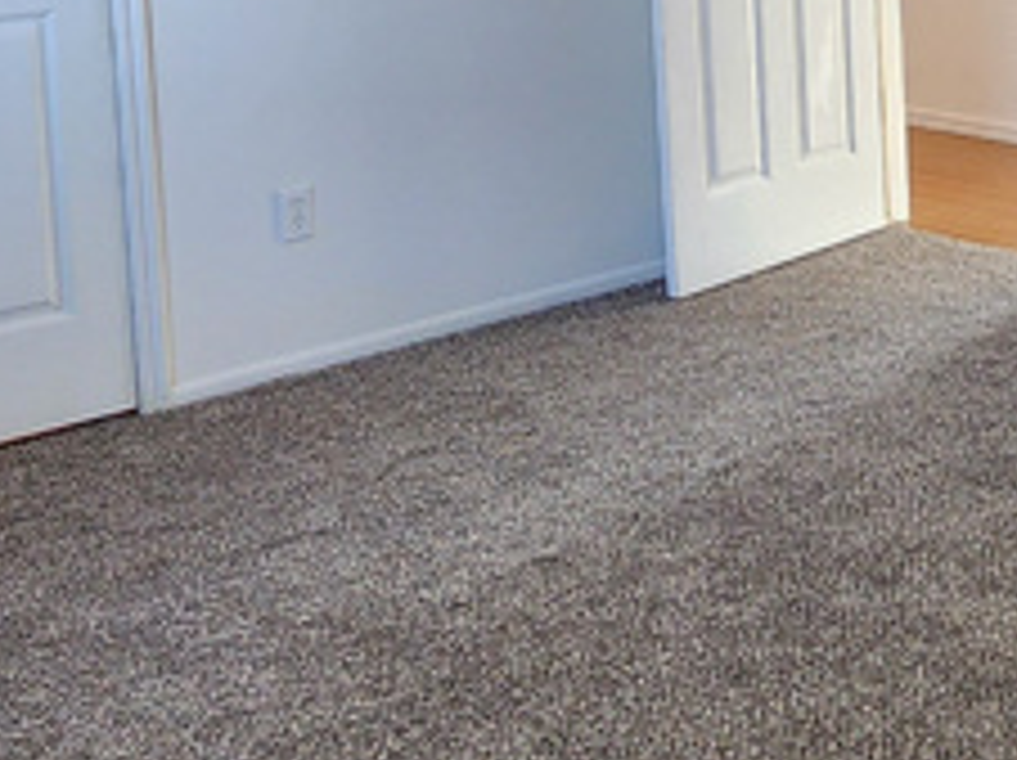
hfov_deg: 30.6
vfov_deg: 23.0
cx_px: 999
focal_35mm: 59
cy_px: -117
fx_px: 1732
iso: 200
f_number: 2.2
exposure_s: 1/60
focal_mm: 2.2
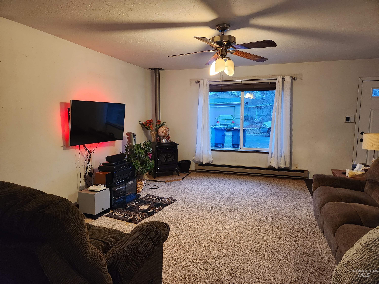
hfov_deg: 73.9
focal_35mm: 23
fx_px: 252
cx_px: 190
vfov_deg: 58.9
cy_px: 142
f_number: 1.8
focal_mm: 5.4
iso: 640
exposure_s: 1/60
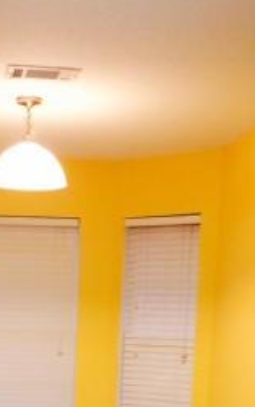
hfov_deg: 16.0
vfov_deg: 23.8
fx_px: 900
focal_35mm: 81
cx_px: 34
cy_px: 456
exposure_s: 1/30
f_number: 2.2
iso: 160
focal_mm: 4.12
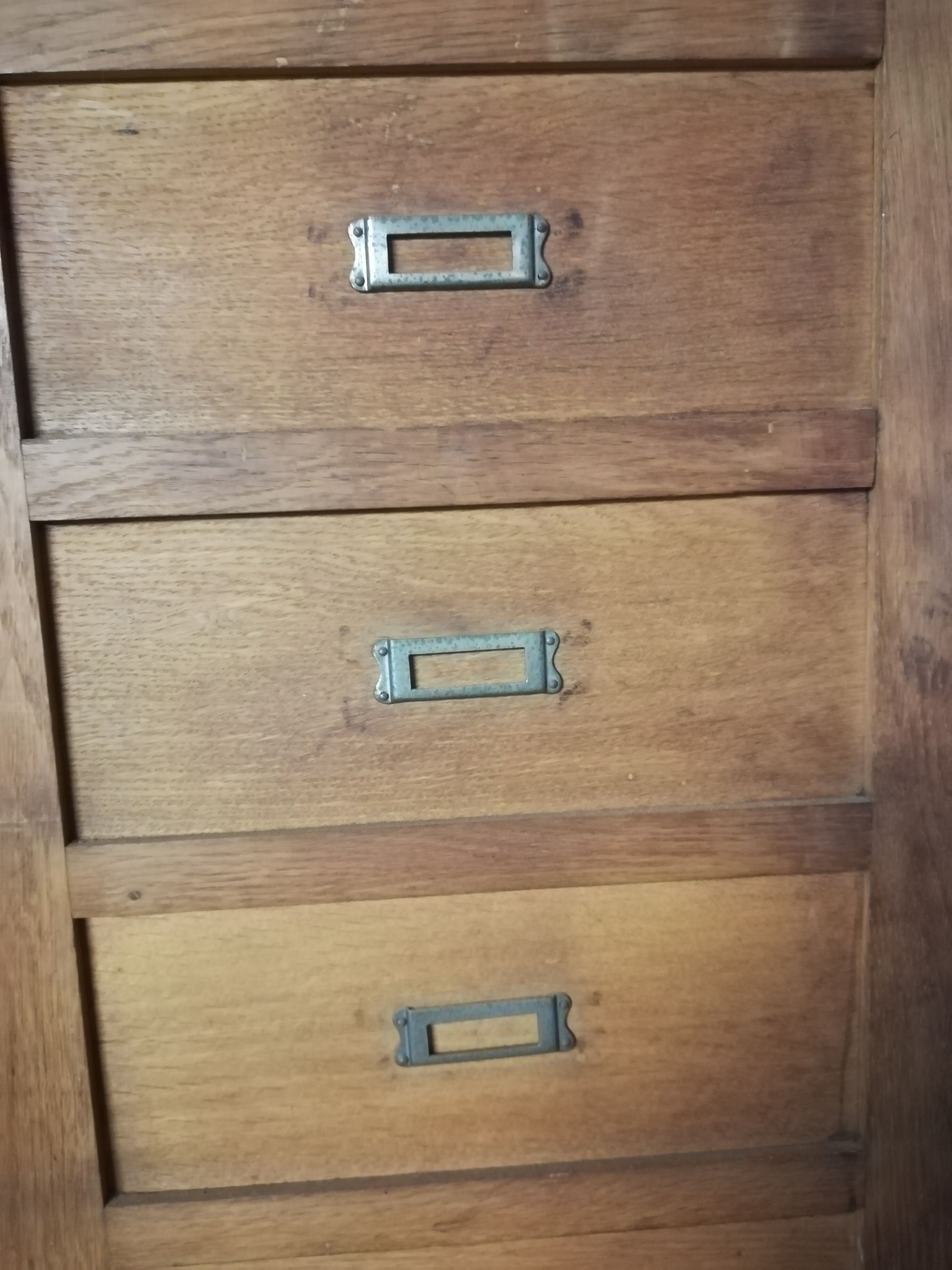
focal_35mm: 26
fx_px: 953
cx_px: 476
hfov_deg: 53.1
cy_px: 635
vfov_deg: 67.3
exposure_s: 1/14.3
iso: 1000
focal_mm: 3.83
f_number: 2.2
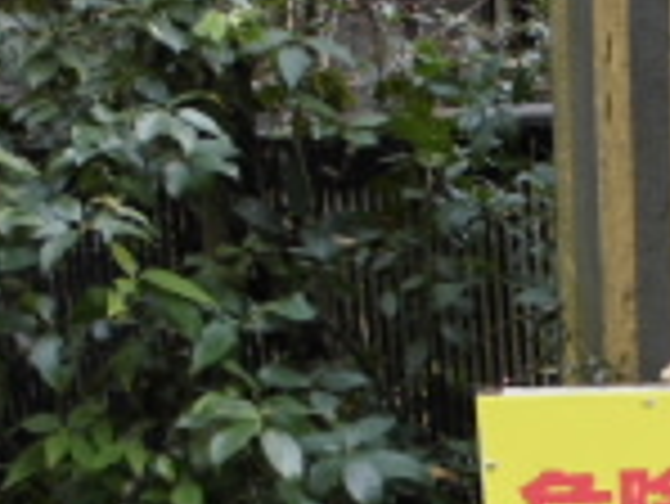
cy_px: 526
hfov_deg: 23.8
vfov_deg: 18.3
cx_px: 683
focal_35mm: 78
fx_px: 1511
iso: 100
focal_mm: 5.3
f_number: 3.7
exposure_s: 1/60
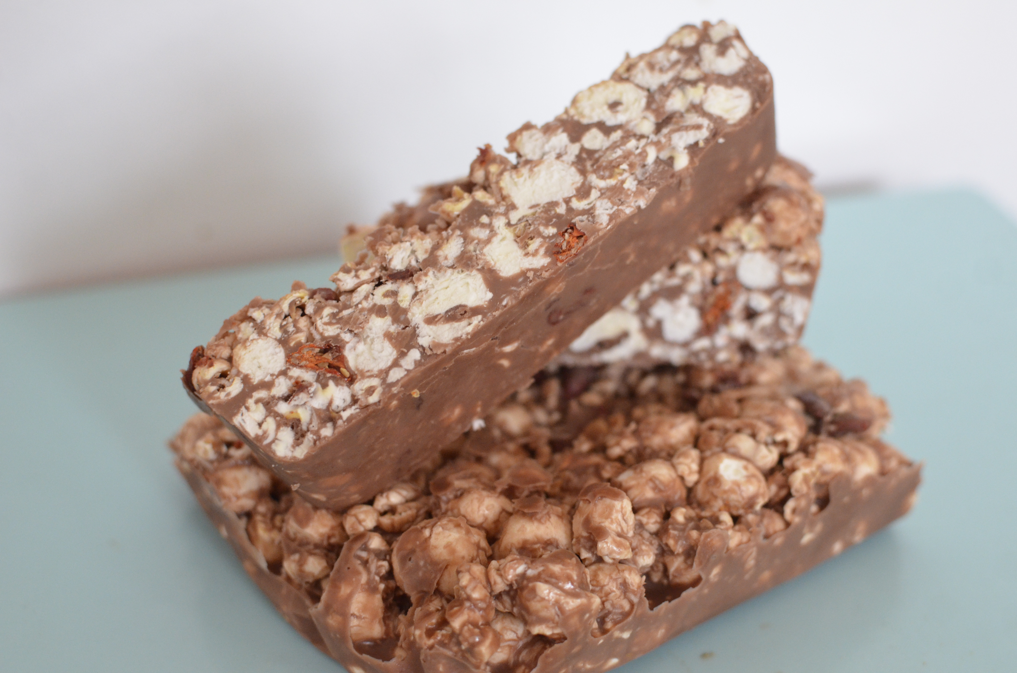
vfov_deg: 25.6
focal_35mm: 52
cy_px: 336
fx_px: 1480
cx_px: 508
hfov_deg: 37.9
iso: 2000
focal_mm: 35
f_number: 4.5
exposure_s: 1/80
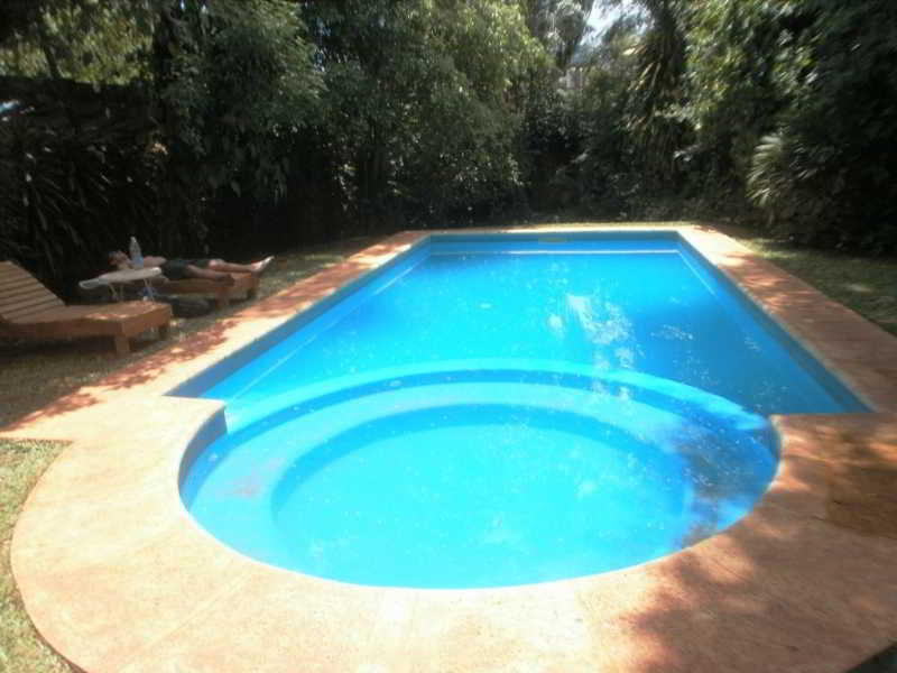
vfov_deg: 53.1
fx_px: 674
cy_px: 336
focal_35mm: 26
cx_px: 448
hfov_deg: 67.3
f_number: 7.8
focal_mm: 4.65
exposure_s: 1/100
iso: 100
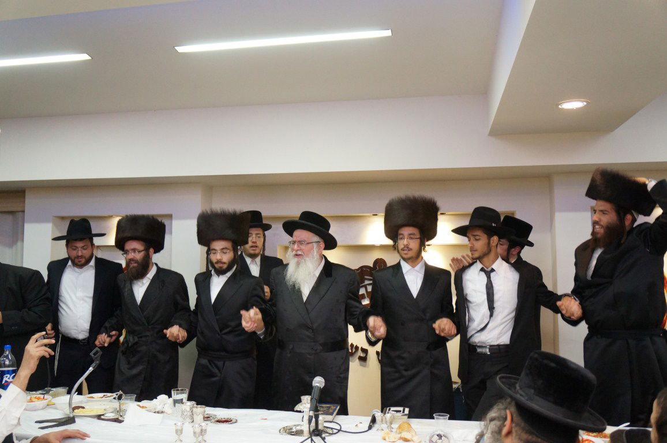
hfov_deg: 59.5
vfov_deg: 41.6
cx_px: 334
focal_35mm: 32
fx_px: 583
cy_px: 222
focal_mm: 21
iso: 1600
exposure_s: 1/160
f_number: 4
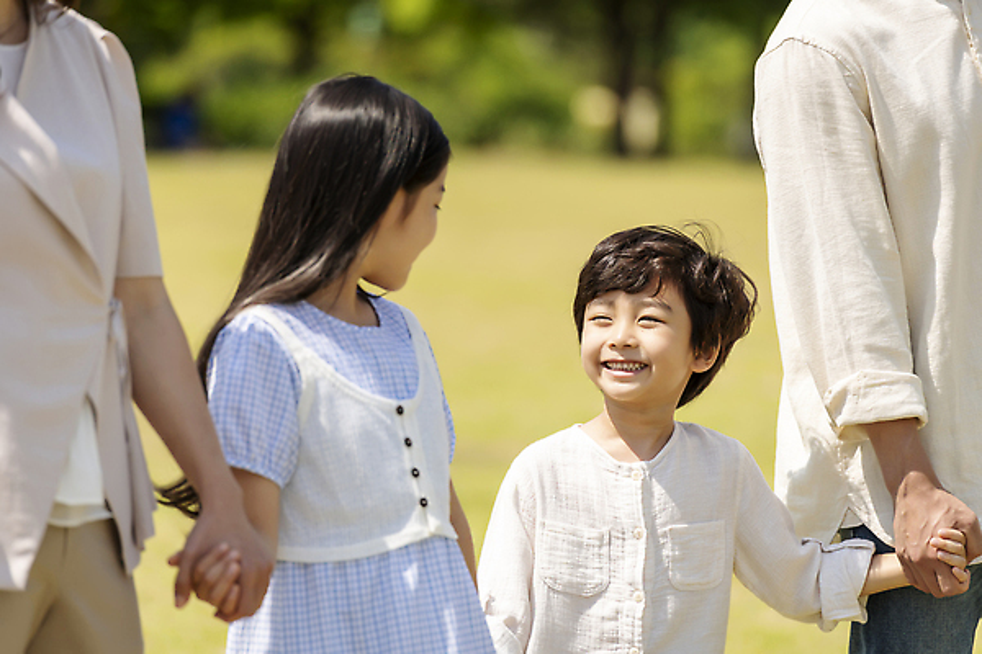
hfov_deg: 10.3
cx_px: 491
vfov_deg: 6.9
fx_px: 5455
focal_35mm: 200
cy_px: 327
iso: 100
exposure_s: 1/1000
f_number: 3.5
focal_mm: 200
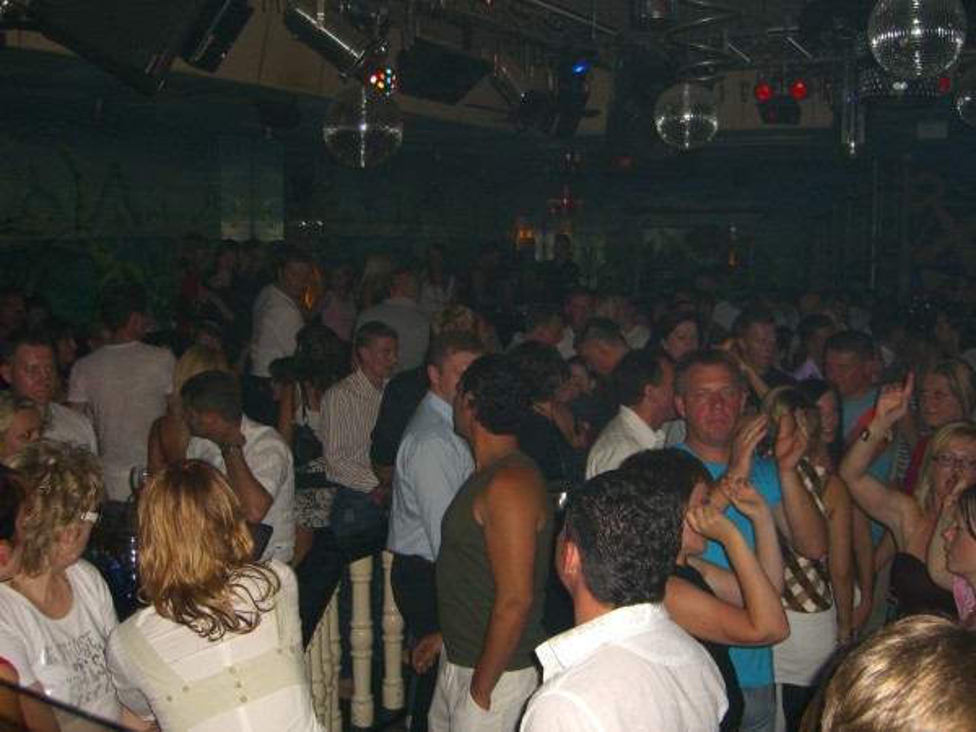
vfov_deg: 37.7
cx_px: 488
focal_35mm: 38
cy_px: 366
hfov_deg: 49.0
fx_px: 1071
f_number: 2.8
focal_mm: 7.9
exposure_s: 1/60
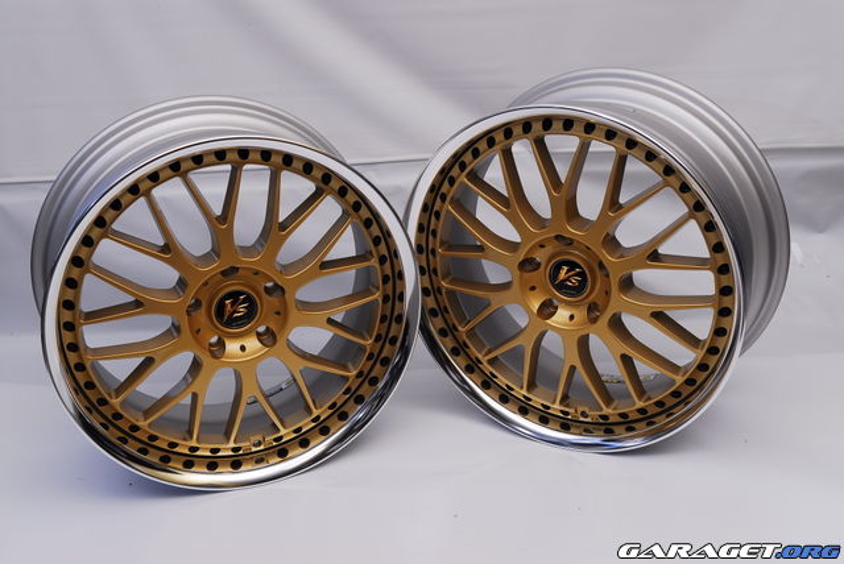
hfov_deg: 35.0
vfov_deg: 23.8
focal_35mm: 57
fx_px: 1338
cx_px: 422
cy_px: 282
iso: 100
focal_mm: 38
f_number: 5.6
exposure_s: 1/40
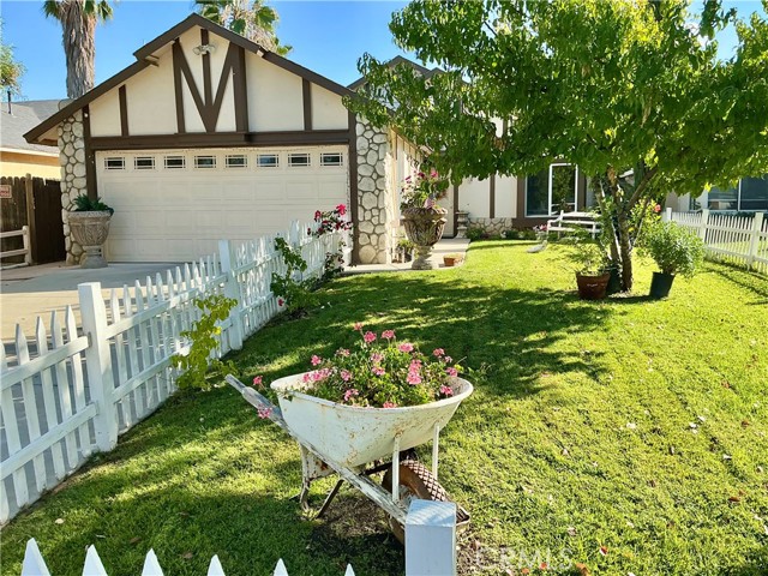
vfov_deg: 49.7
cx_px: 384
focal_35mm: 28
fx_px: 621
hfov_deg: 63.4
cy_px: 288
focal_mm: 3
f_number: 1.8
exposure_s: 1/580
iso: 25
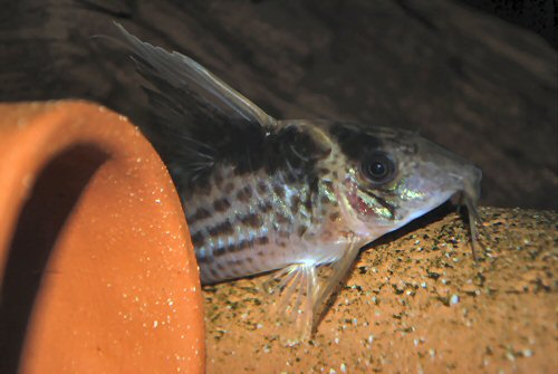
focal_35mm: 82
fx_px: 1281
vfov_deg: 16.6
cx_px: 279
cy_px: 187
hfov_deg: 24.6
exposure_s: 1/125
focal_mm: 55
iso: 100
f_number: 5.6
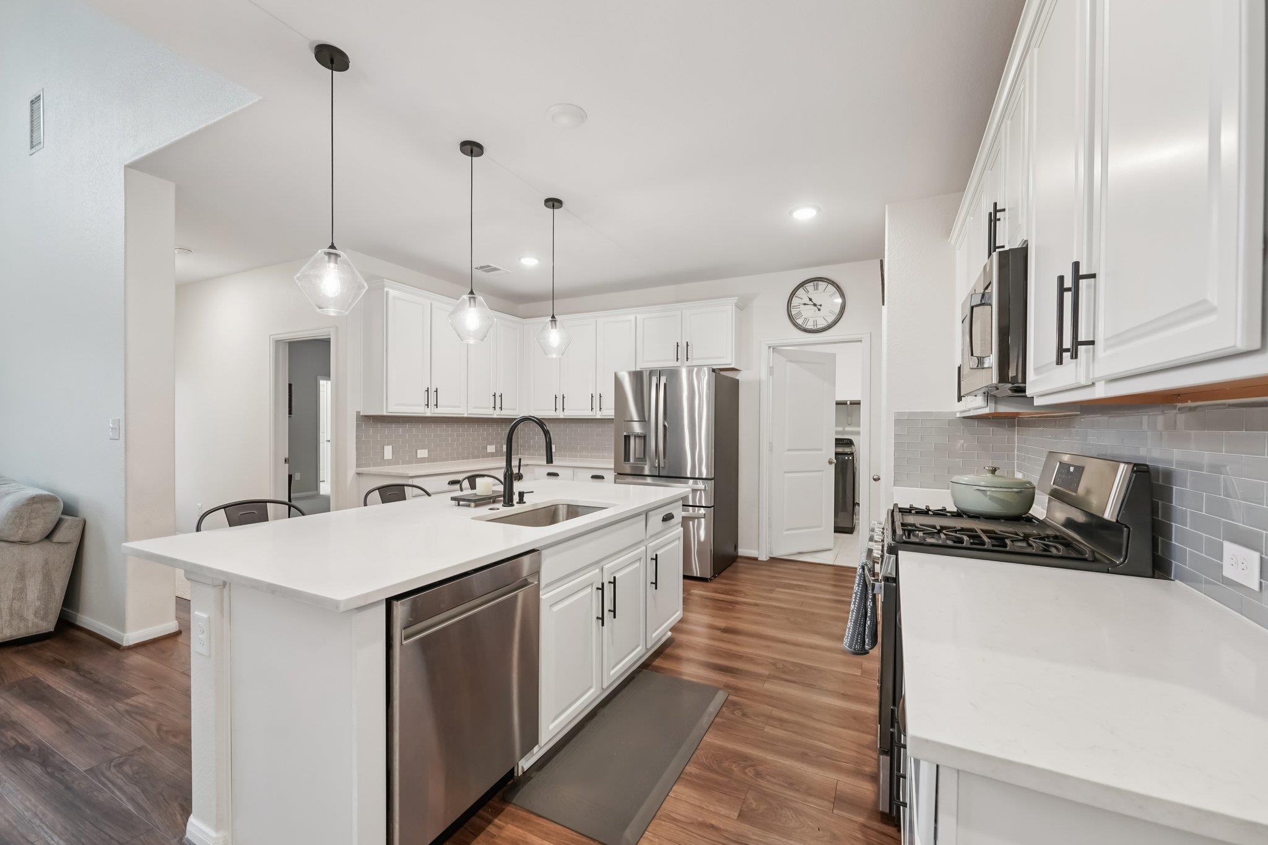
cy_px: 422
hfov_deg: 104.3
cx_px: 634
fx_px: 493
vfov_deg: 81.2
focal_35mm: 14
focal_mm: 14
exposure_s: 1/25
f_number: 8
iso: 800
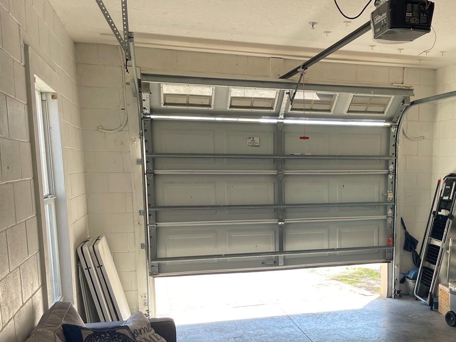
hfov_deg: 47.3
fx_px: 500
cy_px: 243
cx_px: 338
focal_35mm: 38
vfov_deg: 37.1
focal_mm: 5.1
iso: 32
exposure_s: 1/153
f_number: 1.6
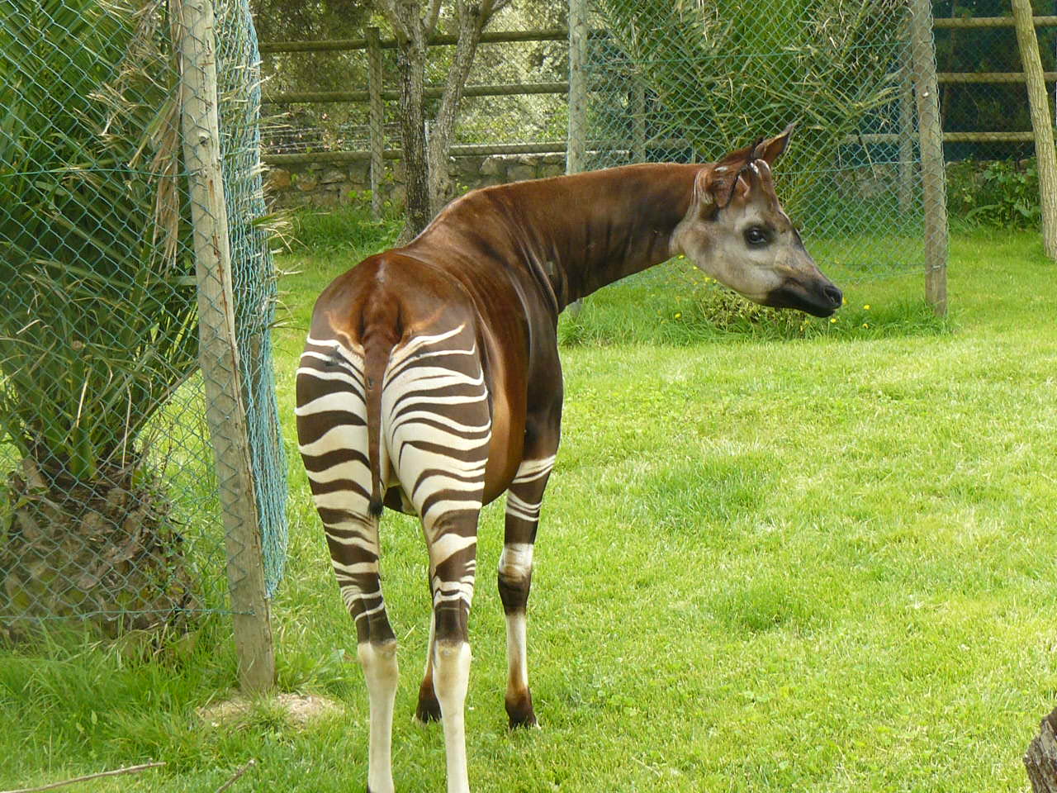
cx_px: 528
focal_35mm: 83
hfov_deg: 23.6
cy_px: 396
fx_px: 2534
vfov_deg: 17.8
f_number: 3.6
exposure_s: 1/100
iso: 100
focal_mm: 9.2
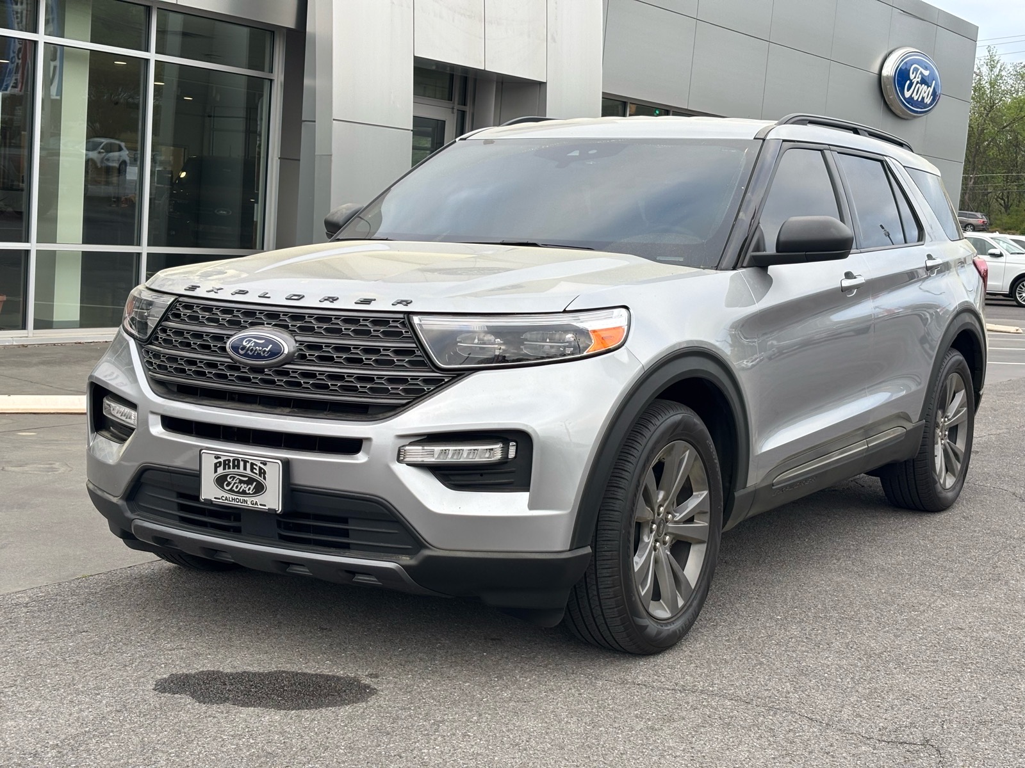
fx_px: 1540
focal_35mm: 52
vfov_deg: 28.0
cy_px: 384
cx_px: 512
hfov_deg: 36.8
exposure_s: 1/298
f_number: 1.6
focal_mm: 5.96
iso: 32
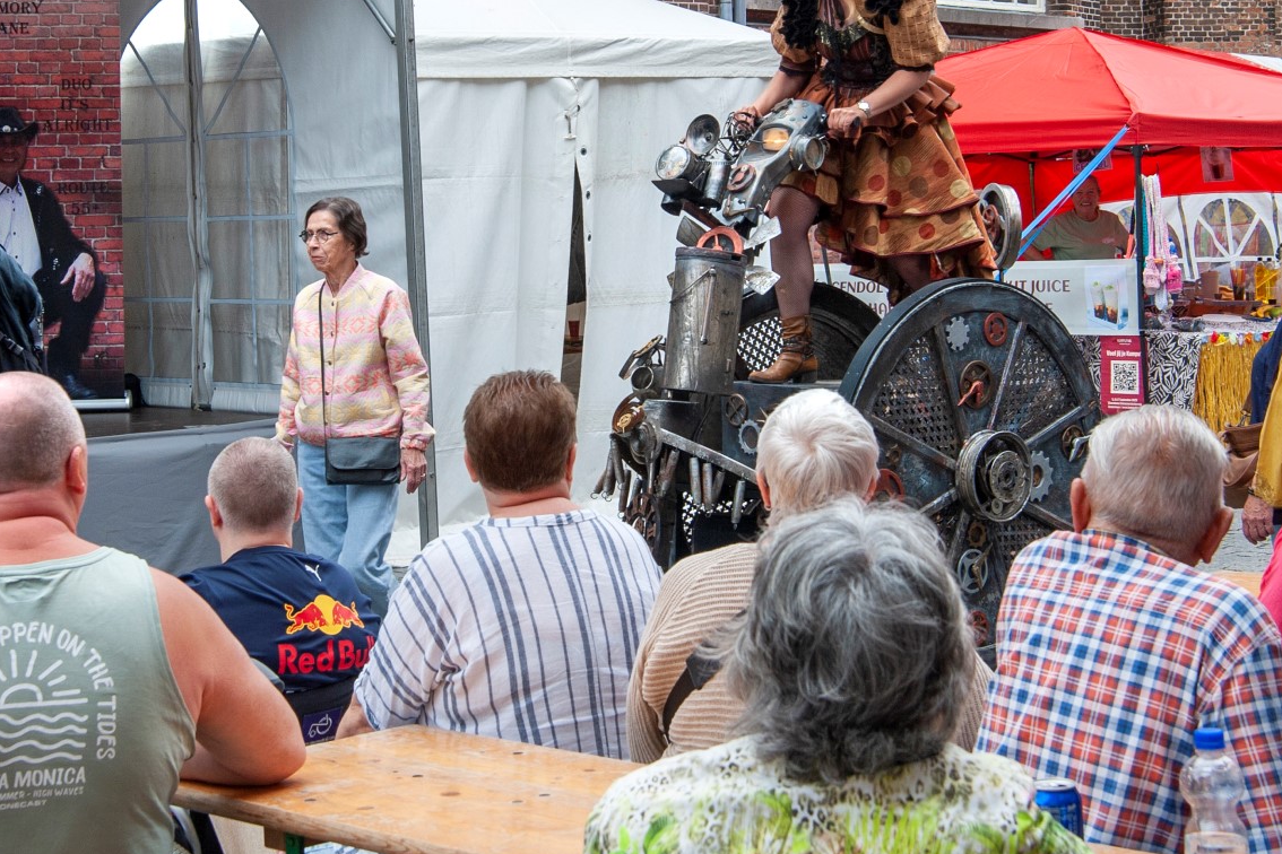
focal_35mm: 67
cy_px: 281
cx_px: 711
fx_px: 2386
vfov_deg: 20.2
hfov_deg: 30.1
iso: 320
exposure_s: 1/320
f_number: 9
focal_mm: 38
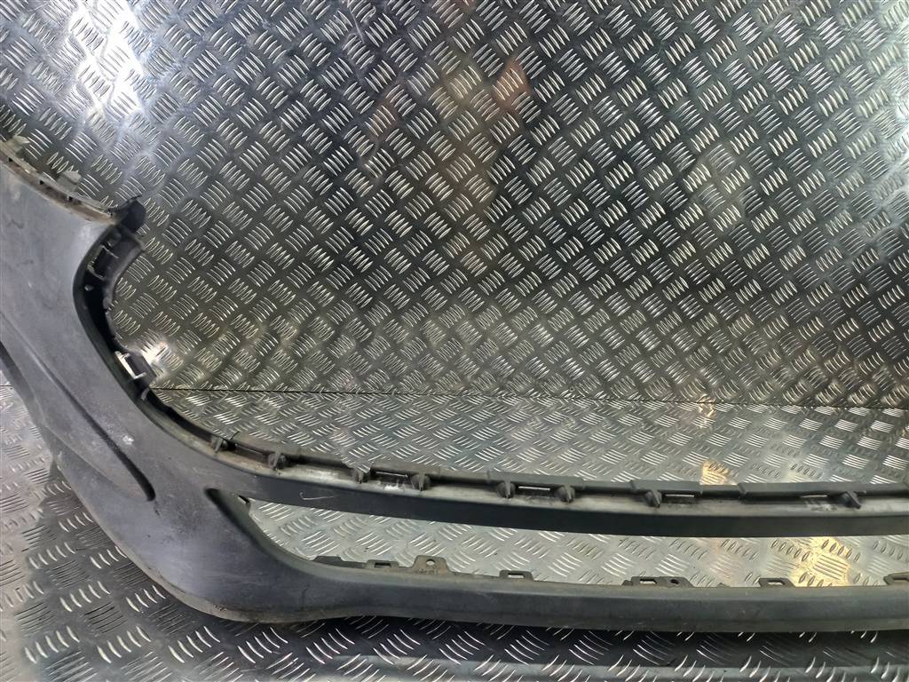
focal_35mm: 25
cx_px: 454
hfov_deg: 69.4
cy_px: 341
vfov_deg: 54.9
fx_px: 656
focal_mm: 4.6
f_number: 1.8
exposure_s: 1/50
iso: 100
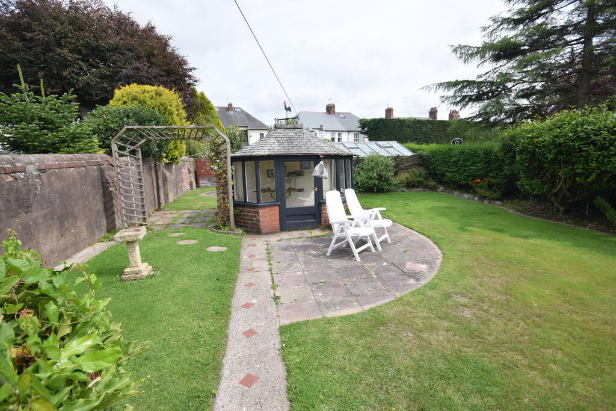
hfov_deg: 92.4
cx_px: 308
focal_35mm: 17
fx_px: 295
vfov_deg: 69.7
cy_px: 206
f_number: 9
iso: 200
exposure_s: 1/320
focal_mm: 11.5
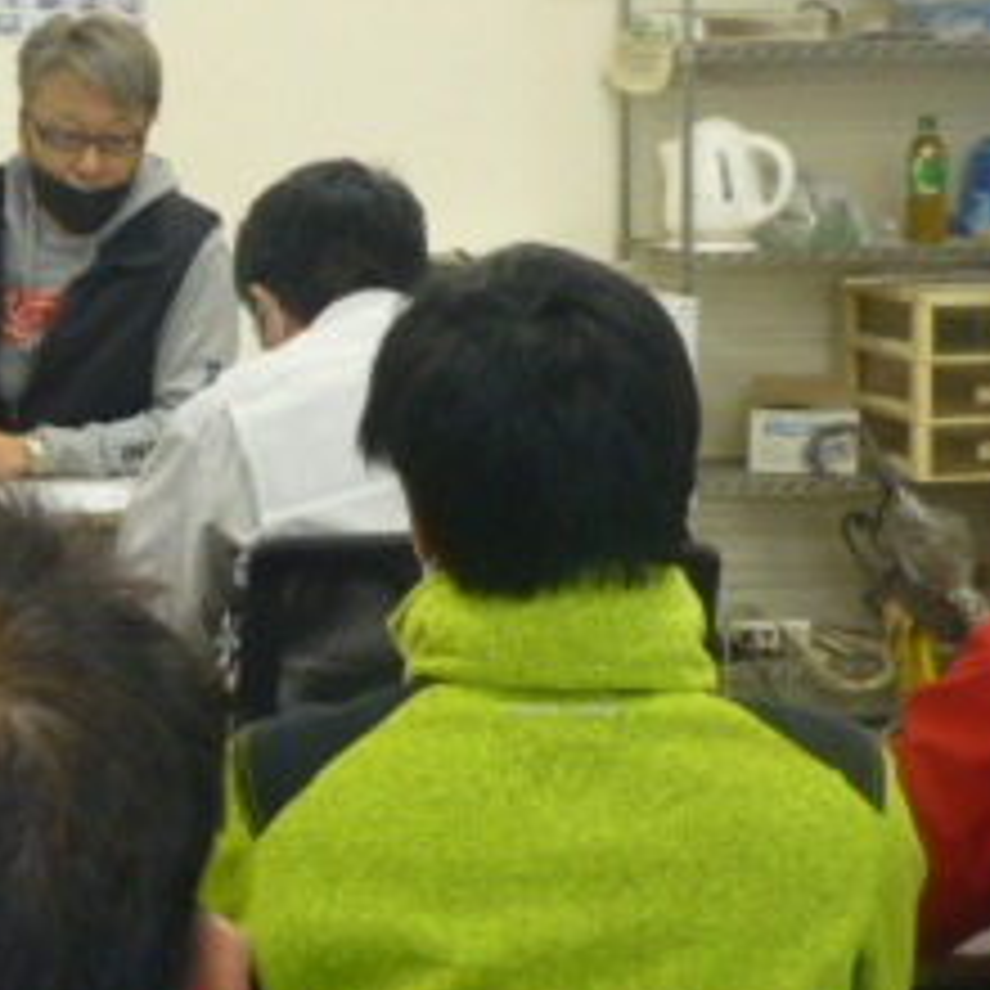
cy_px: 578
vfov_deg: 12.3
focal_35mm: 142
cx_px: -344
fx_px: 4595
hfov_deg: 11.9
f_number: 4.6
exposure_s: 1/25
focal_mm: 9.7
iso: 400
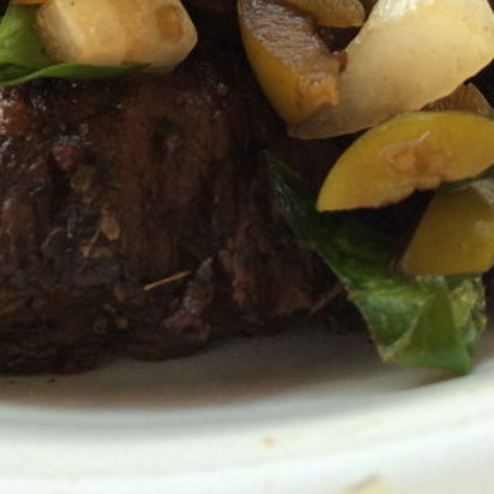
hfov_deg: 18.9
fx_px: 1469
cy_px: -328
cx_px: 117
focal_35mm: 91
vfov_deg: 16.6
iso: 40
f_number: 2.2
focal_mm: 4.15
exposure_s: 1/60
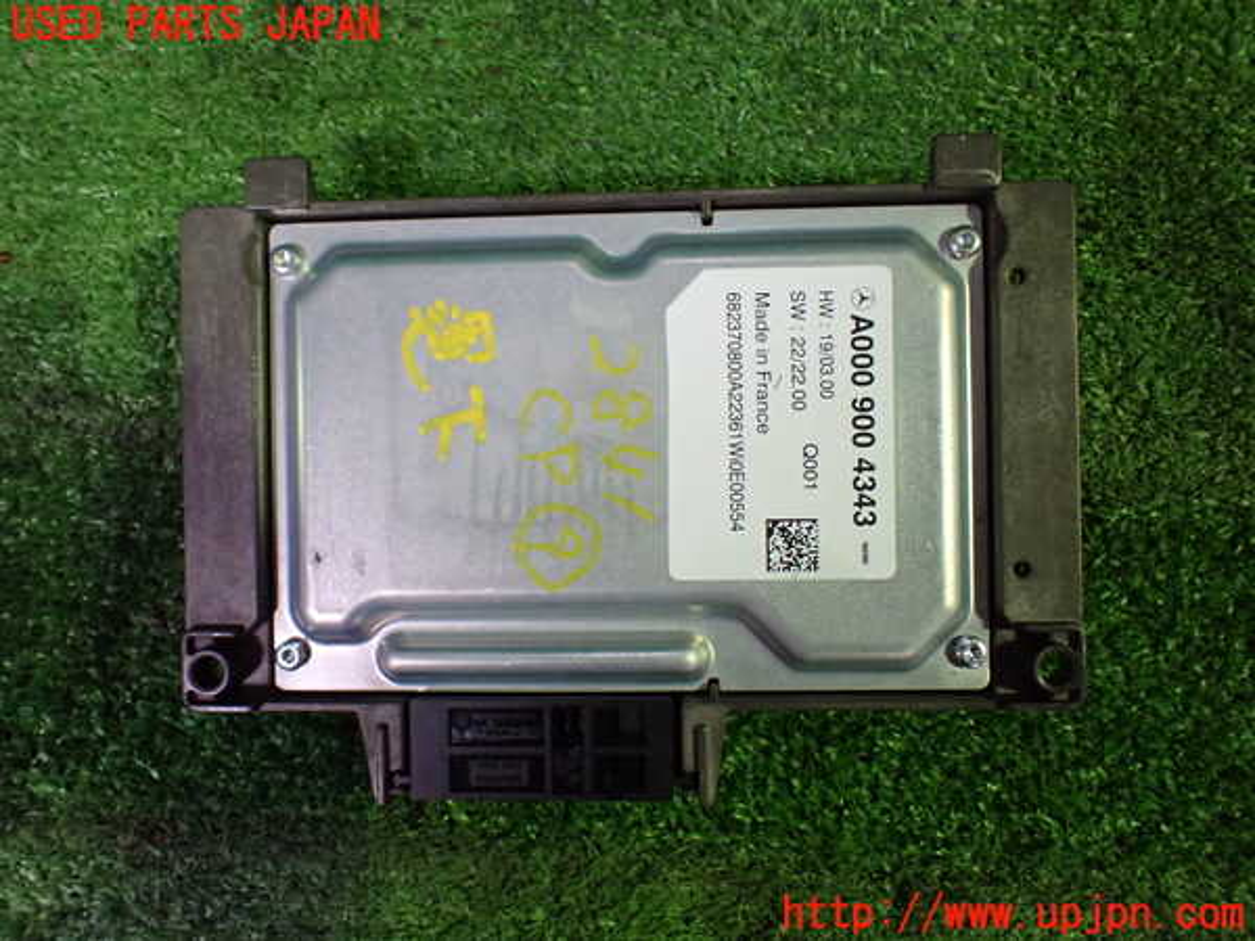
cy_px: 470
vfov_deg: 46.8
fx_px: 1088
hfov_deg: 60.0
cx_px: 628
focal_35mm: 30
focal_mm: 5.4
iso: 800
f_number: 2.3
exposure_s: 1/80
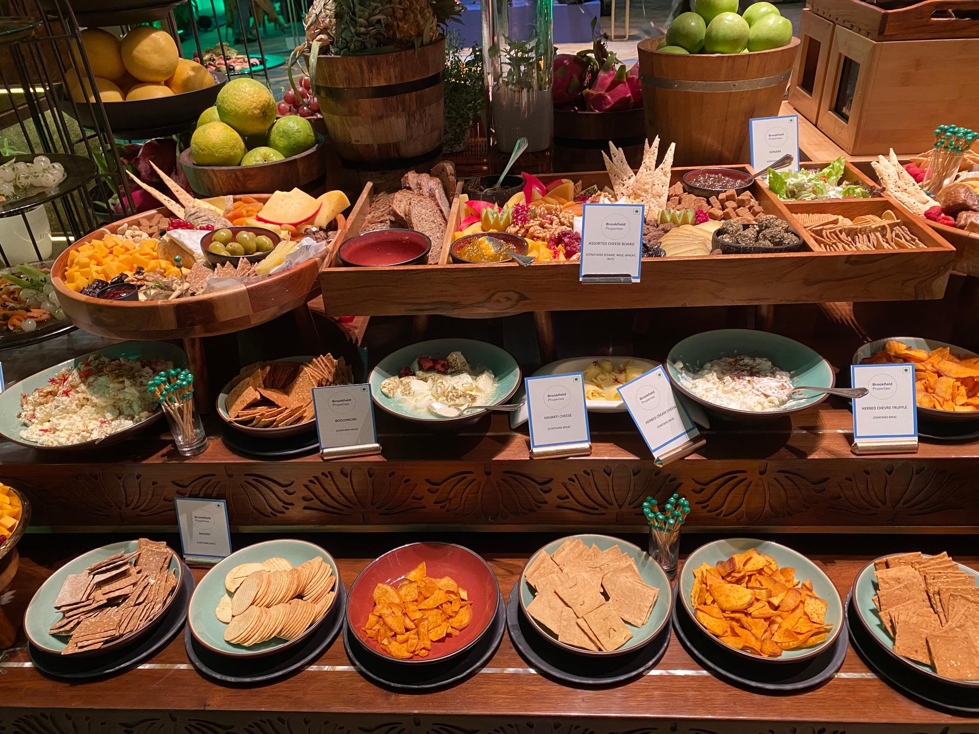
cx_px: 490
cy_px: 367
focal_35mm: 26
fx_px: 735
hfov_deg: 67.3
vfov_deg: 53.1
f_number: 1.8
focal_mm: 4.25
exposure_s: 1/50
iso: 200
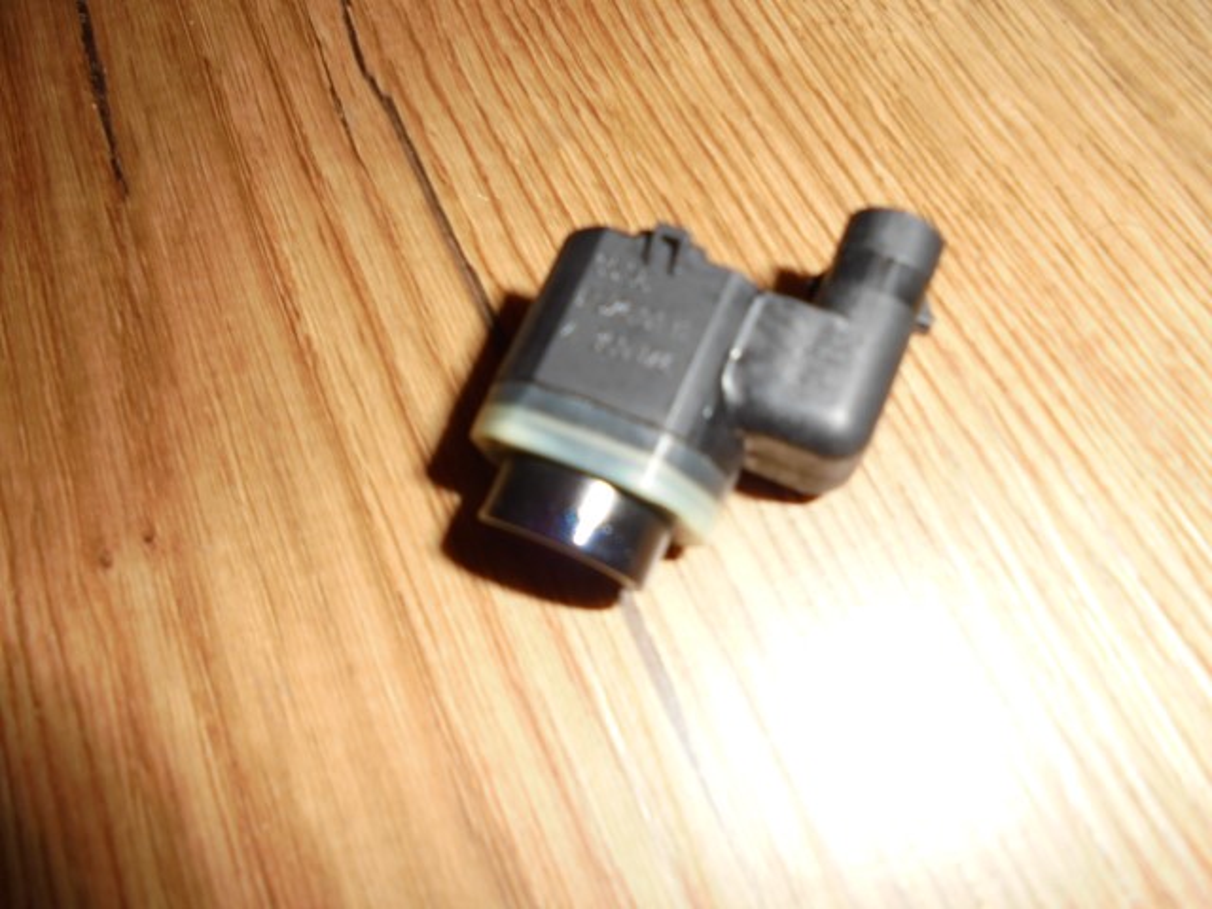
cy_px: 454
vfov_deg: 53.1
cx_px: 606
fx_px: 910
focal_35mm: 26
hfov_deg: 67.3
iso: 100
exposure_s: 1/30
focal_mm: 4.6
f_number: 3.5
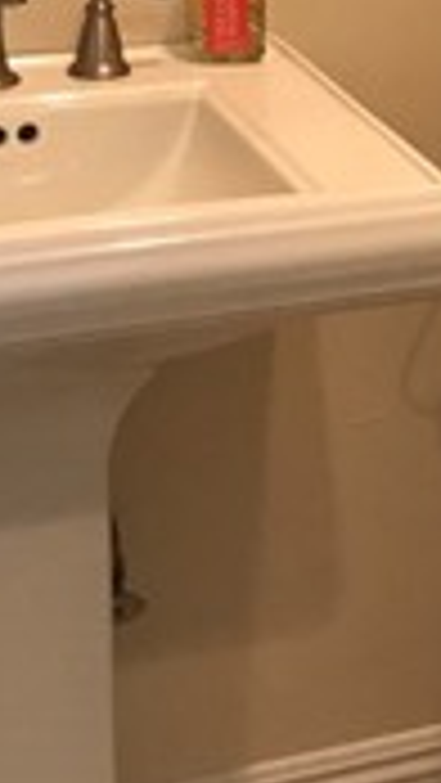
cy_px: -117
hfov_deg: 10.6
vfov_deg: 18.3
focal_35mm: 112
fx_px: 2326
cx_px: 562
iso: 40
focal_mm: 3.99
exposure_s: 1/30
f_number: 1.8
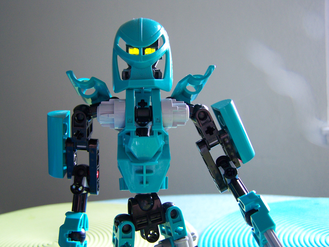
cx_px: 164
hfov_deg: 48.9
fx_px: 361
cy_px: 124
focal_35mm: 38
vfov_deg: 37.8
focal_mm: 6.3
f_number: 2.8
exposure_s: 1/8
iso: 160
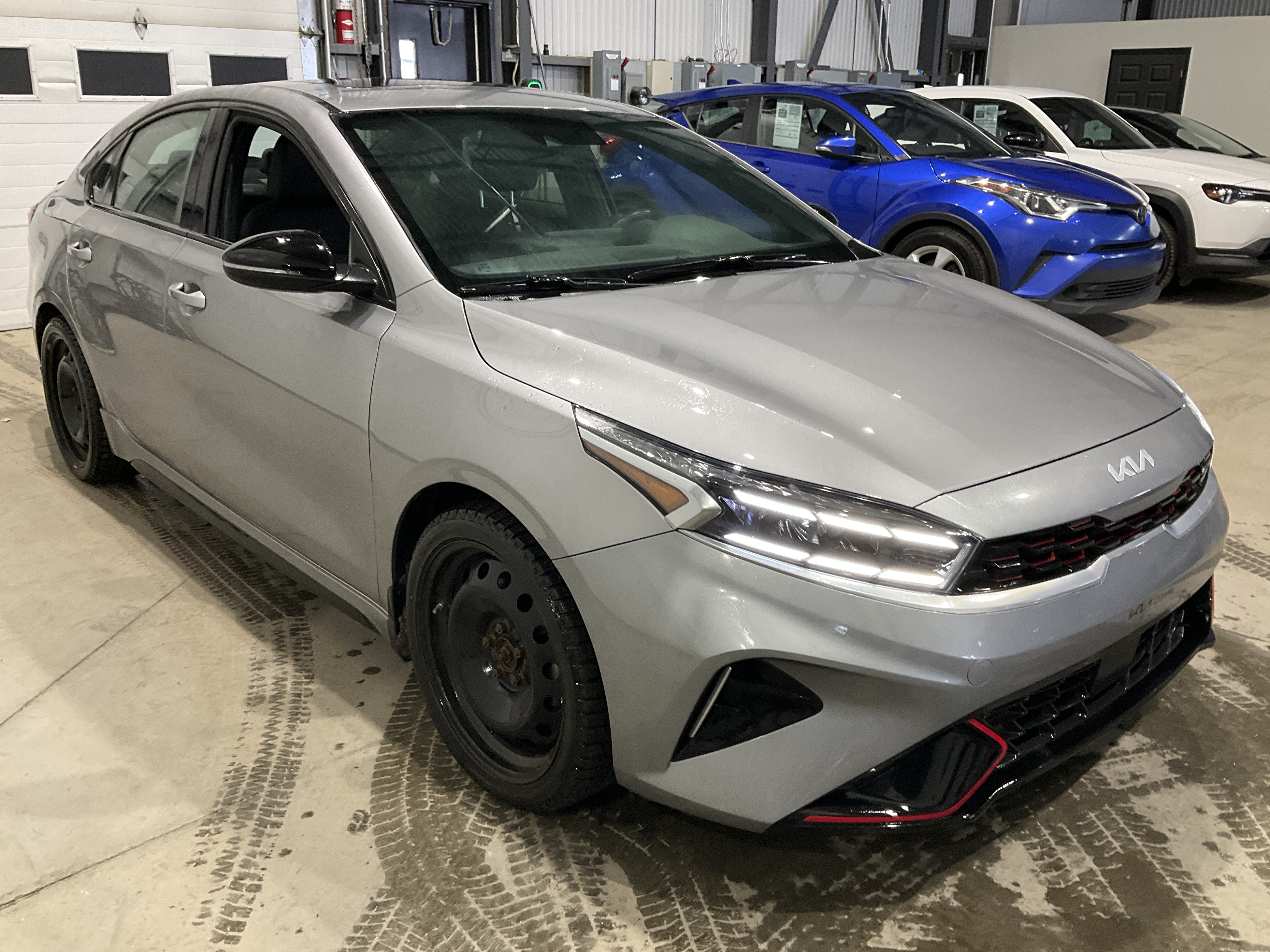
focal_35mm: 30
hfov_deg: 60.0
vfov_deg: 46.8
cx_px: 642
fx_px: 1101
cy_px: 491
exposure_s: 1/60
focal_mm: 3
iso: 80
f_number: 1.8
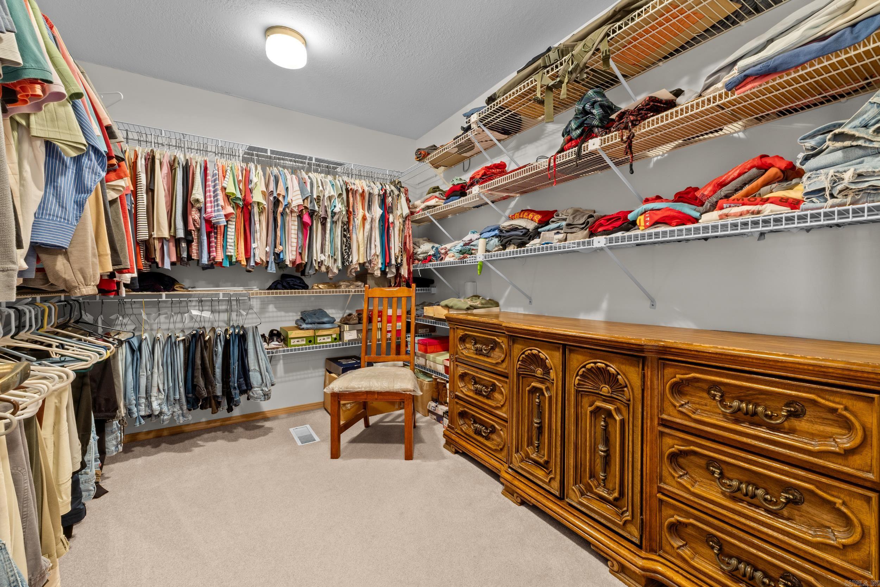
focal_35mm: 15
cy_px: 294
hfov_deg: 100.4
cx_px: 440
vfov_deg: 77.3
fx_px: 367
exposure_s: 6
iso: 200
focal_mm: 10
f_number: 9
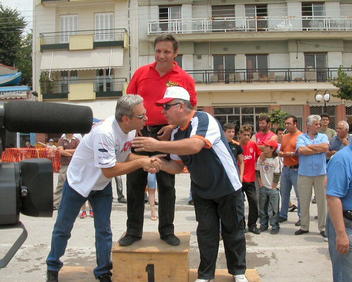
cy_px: 142
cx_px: 181
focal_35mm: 39
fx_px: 406
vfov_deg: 38.2
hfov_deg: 46.9
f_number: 4.5
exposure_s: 1/509
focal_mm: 5.6
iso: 100
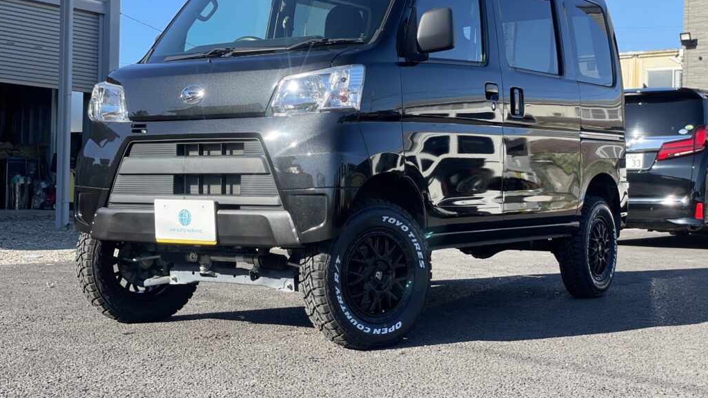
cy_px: 186
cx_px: 353
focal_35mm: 57
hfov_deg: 36.6
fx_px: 1070
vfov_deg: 21.1
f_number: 2
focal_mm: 6
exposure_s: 1/695
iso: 32
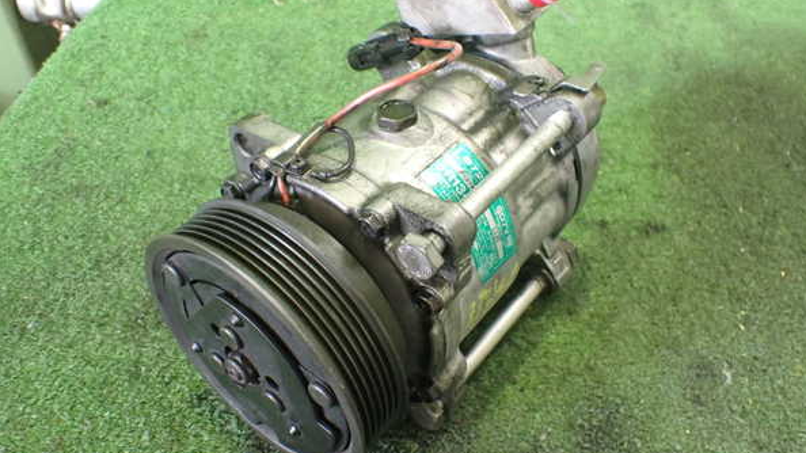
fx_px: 705
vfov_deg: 35.6
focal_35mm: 33
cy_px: 214
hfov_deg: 59.5
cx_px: 406
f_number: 2.3
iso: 1000
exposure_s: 1/30
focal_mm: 5.4
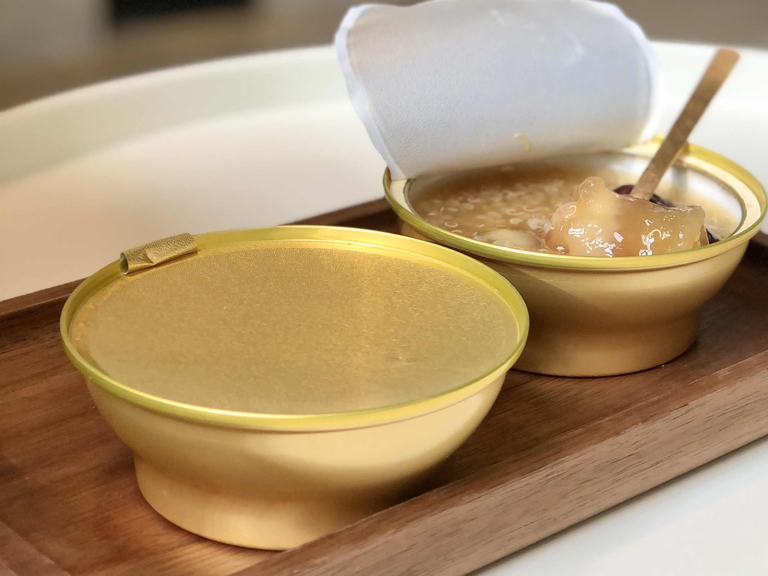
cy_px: 288
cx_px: 384
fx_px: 1154
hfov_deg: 36.8
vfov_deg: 28.0
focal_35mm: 52
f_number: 2.4
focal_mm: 6
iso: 25
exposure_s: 1/50
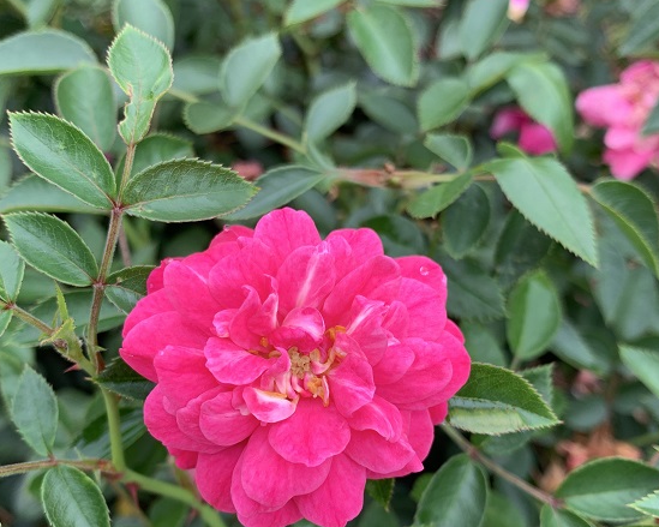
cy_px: 317
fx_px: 722
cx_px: 322
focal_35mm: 37
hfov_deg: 49.1
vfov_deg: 39.9
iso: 25
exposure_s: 1/206
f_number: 1.8
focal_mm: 4.25
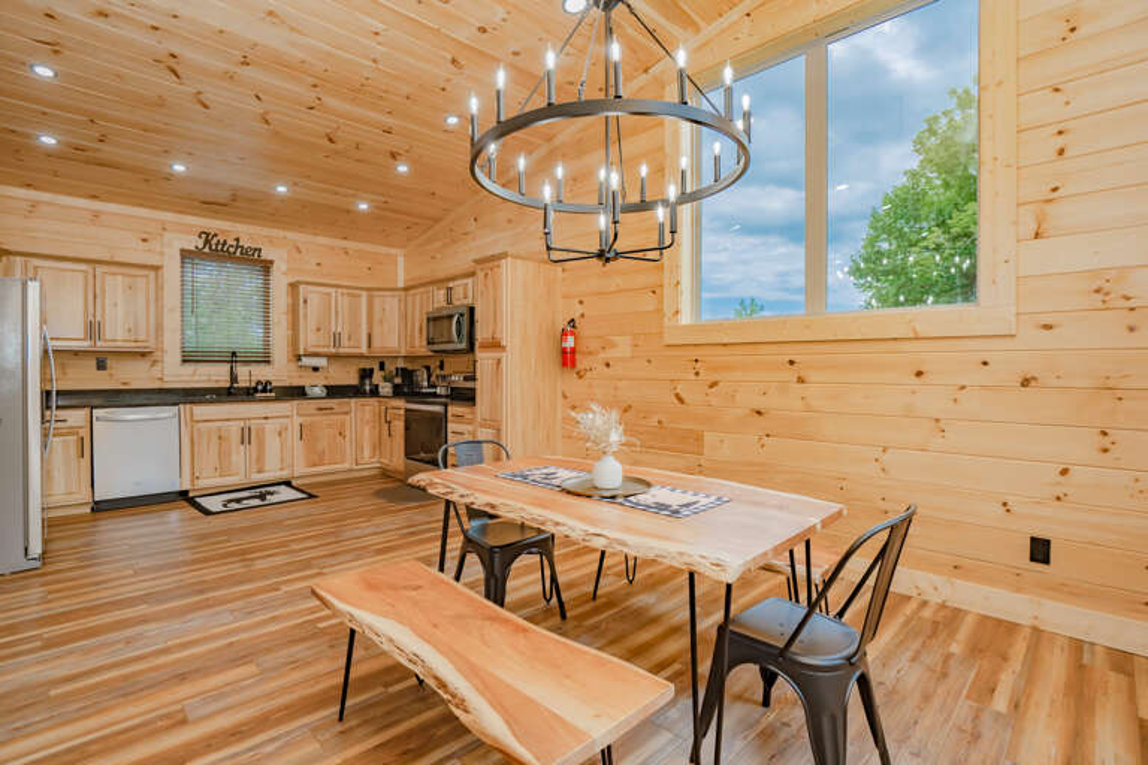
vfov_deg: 73.7
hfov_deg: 96.7
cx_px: 574
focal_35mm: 16
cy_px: 382
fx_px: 510
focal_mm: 16
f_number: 7.1
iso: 500
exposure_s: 1/200
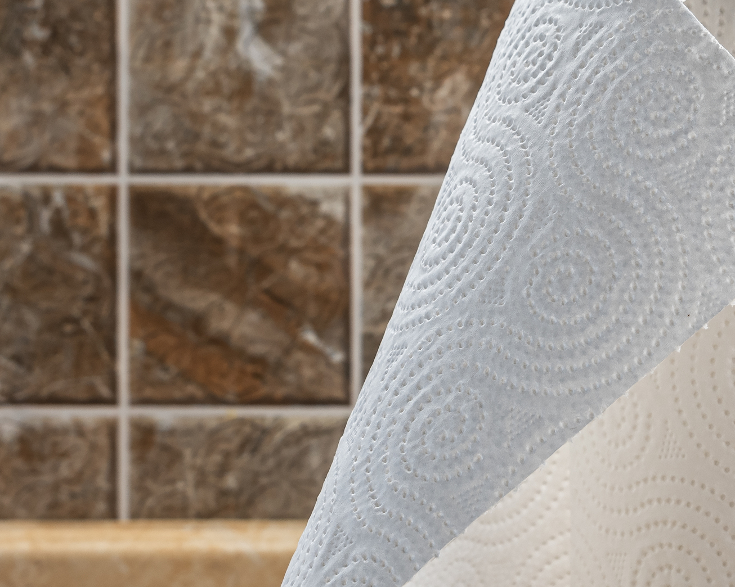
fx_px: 4067
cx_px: 527
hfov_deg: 10.3
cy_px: 165
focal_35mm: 187
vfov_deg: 8.3
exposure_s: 1/8
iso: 100
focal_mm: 65
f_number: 8
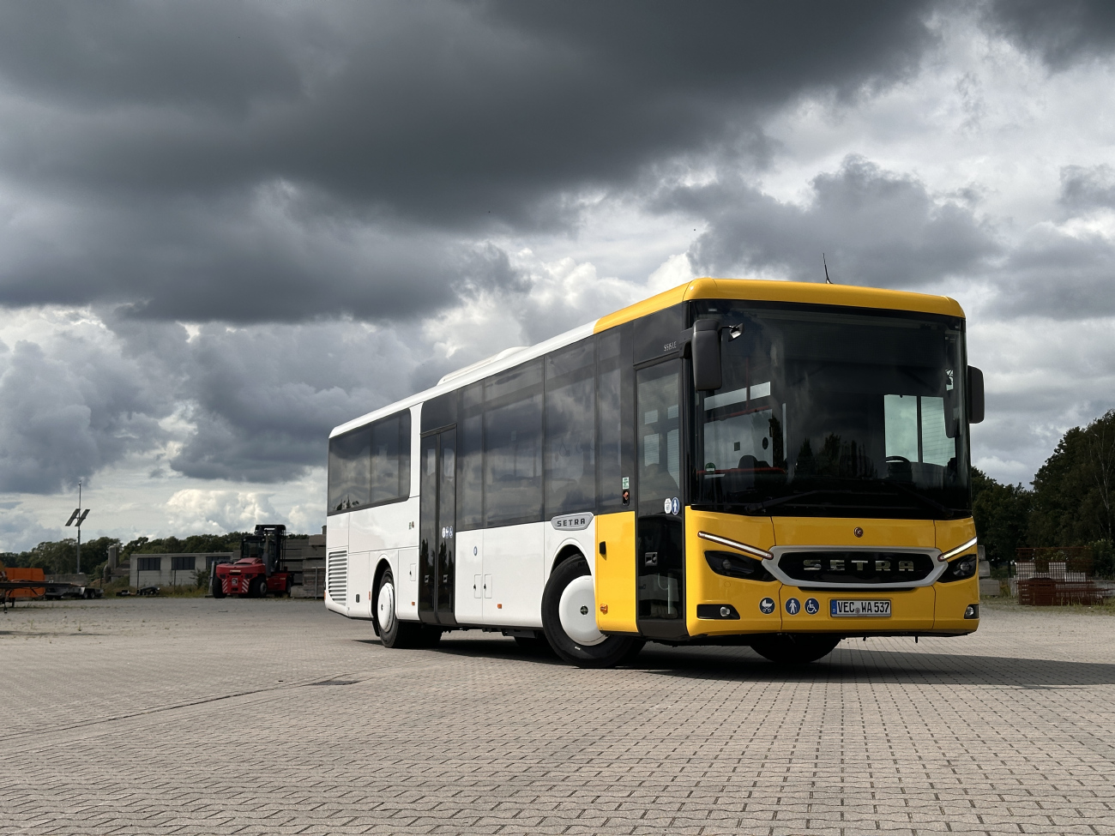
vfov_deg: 30.3
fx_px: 1546
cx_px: 558
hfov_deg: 39.7
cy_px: 418
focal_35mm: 48
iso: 64
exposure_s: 1/6623
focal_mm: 6.86
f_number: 1.78
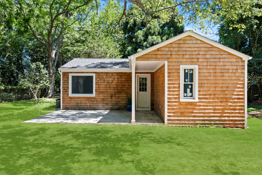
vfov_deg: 58.3
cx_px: 131
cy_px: 88
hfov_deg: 79.9
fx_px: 156
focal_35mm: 22
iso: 100
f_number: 8
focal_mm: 21.5
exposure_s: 1/15
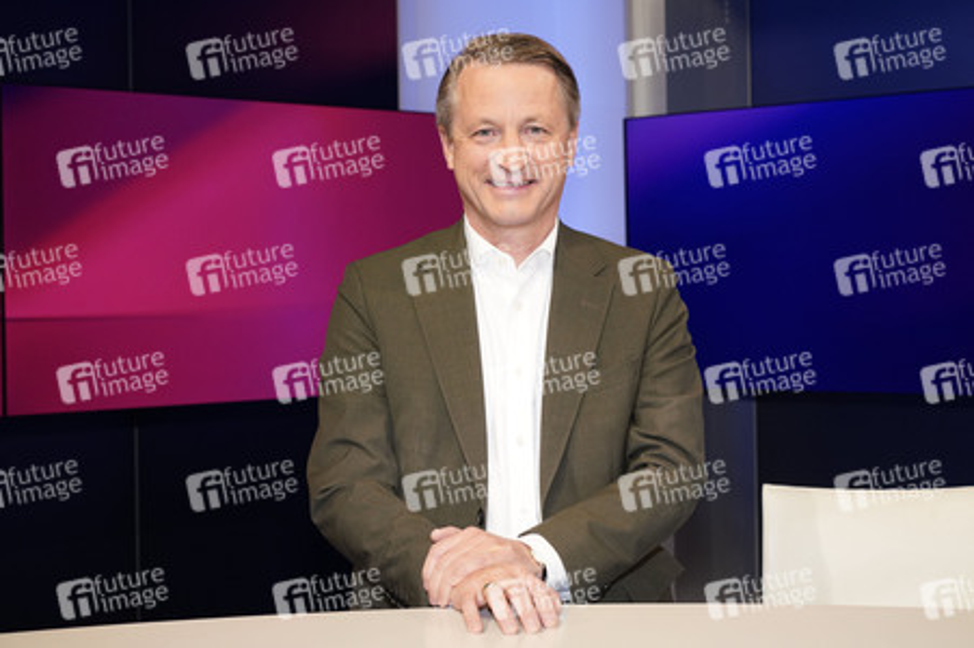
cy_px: 324
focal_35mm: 43
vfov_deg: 31.1
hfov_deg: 45.5
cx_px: 487
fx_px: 1163
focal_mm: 43
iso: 2000
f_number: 5
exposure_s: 1/160
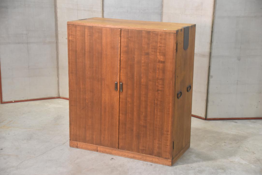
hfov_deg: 30.5
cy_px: 88
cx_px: 131
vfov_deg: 20.6
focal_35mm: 66
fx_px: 480
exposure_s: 1/60
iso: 1800
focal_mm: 44
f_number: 4.5
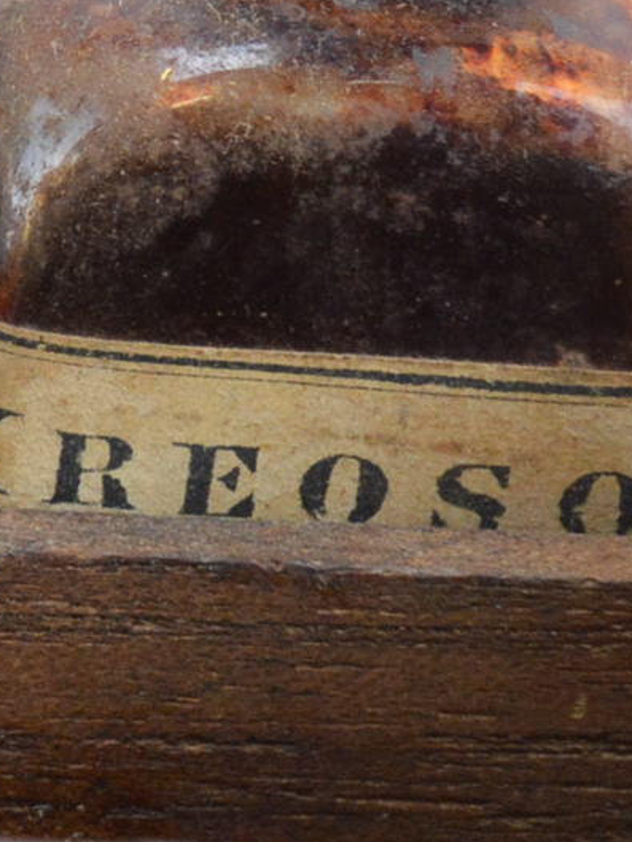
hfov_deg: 4.7
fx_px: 7178
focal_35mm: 295
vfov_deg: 6.6
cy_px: -385
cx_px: -1476
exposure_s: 1/60
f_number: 6.3
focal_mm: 36
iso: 800
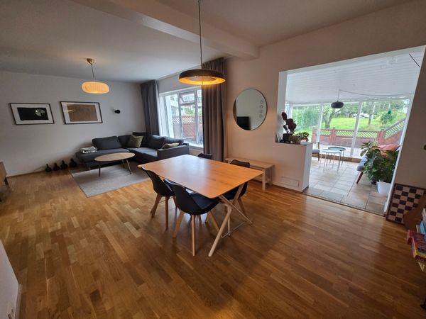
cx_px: 213
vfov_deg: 89.9
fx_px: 160
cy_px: 160
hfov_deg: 106.2
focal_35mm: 13
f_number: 2.2
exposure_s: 1/50
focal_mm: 2.2
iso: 160
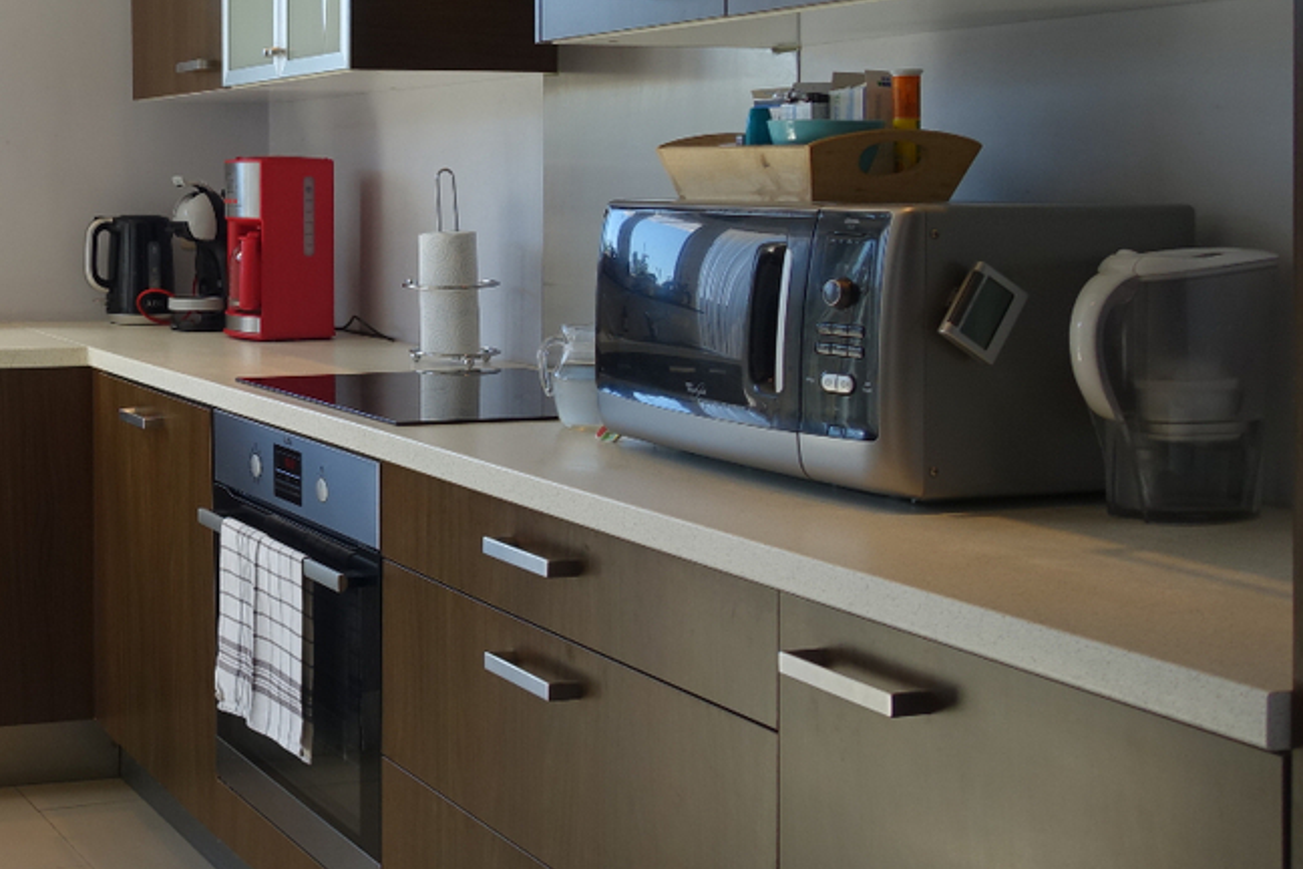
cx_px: 12
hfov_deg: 35.9
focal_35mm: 50
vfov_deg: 26.5
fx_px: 1810
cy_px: 183
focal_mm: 8.8
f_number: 3.5
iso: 125
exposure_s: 1/80
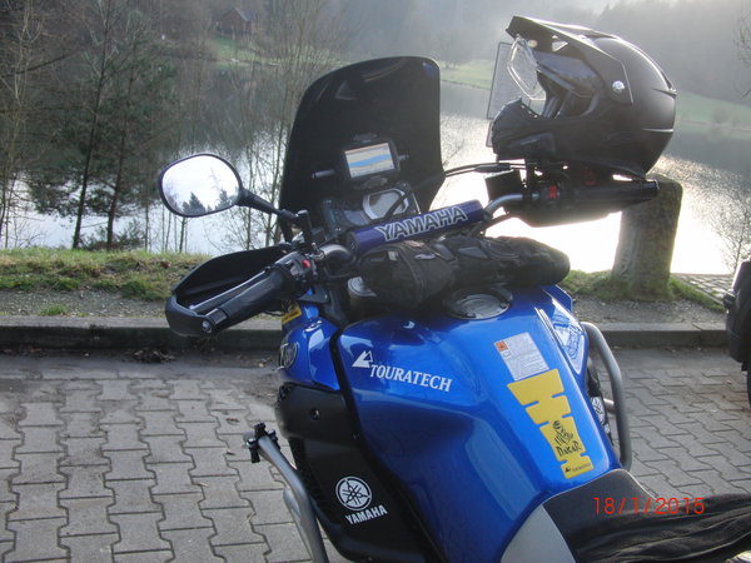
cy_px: 282
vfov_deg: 38.7
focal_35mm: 37
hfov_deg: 50.1
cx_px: 376
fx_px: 803
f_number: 3.6
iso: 100
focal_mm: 6.42
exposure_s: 1/200
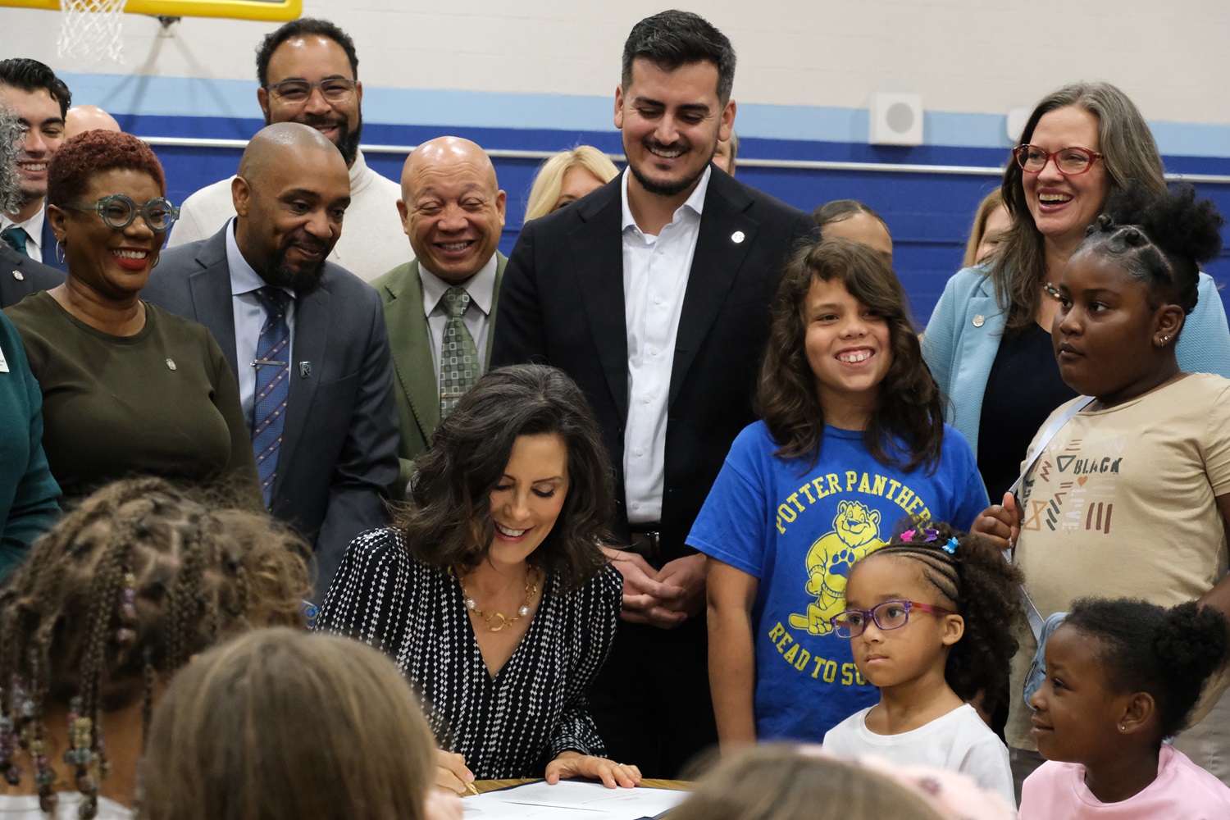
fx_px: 2528
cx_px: 615
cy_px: 410
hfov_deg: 27.3
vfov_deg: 18.4
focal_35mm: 74
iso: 10000
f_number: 5.6
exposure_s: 1/200
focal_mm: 49.4
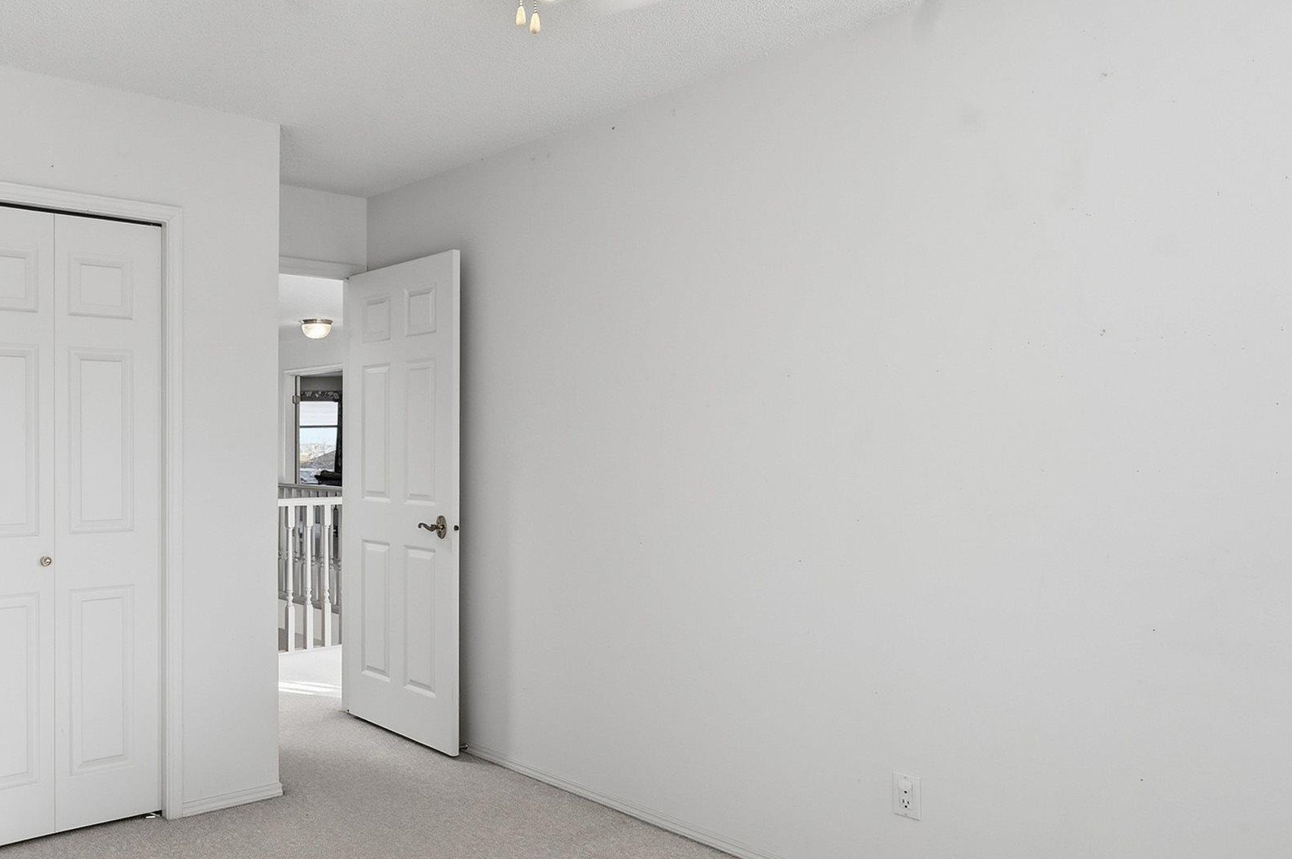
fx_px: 968
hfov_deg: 64.0
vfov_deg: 47.8
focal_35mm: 27
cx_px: 346
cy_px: 443
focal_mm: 14
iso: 100
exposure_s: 1/125
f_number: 8
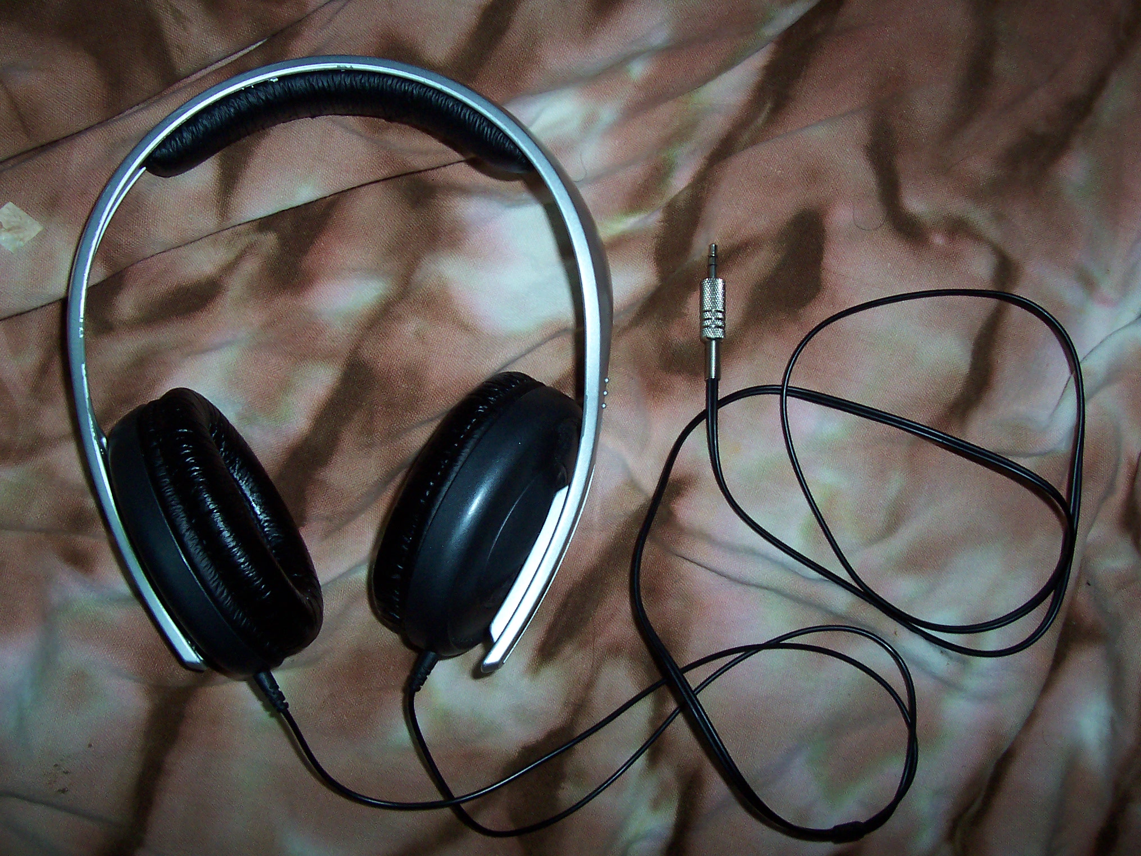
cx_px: 570
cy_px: 428
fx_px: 1220
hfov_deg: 50.1
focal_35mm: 37
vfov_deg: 38.7
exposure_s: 1/60
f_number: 2.8
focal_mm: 5.6
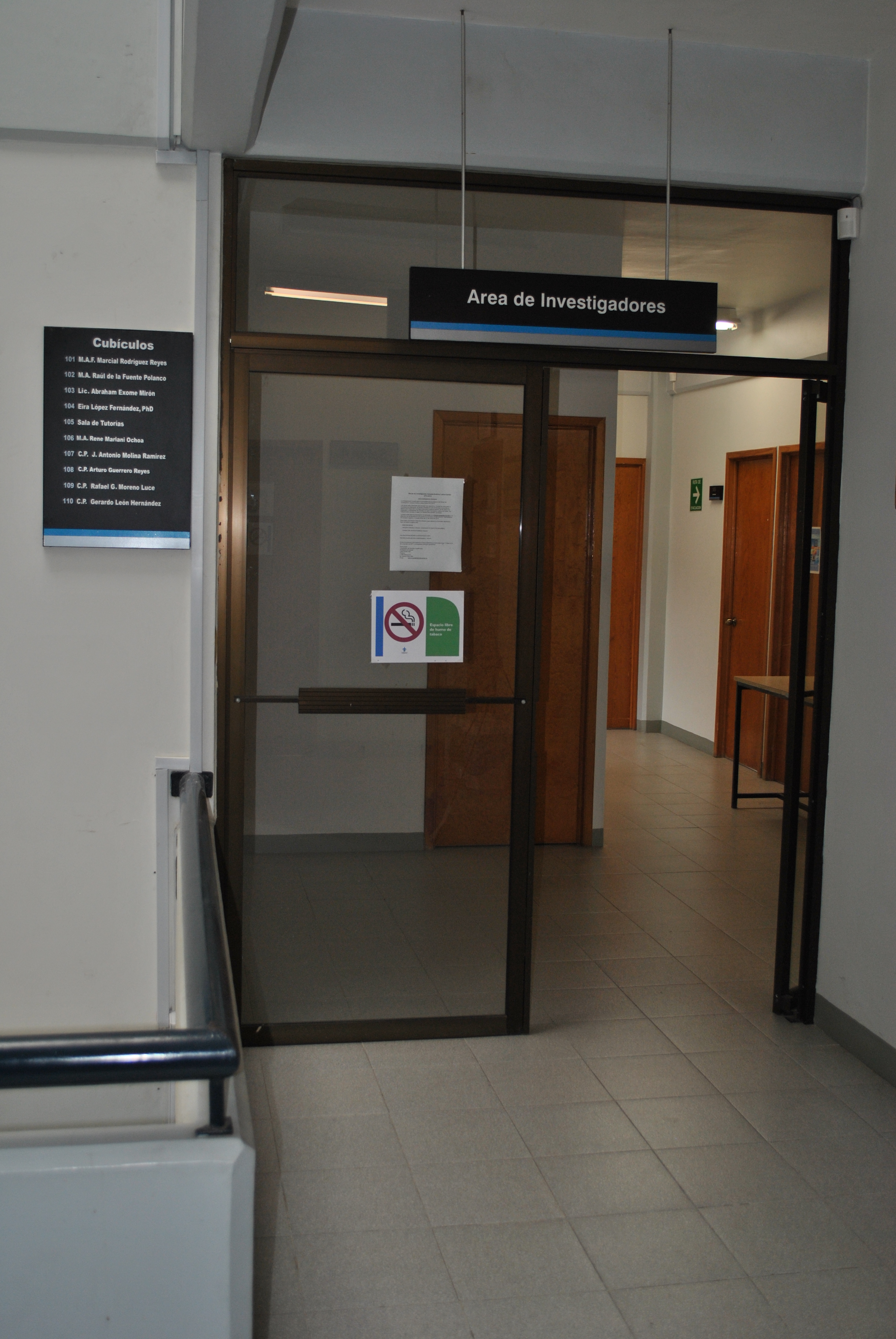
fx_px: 1340
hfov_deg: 37.0
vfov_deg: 53.1
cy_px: 670
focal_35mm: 36
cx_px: 448
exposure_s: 1/40
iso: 200
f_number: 4
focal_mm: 24
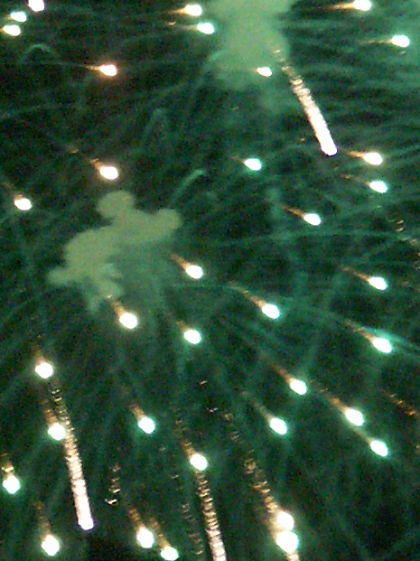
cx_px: -206
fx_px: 13295
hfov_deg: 1.8
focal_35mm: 821
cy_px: 16
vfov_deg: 2.4
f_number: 3.5
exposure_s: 1/25
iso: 400
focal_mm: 50.48
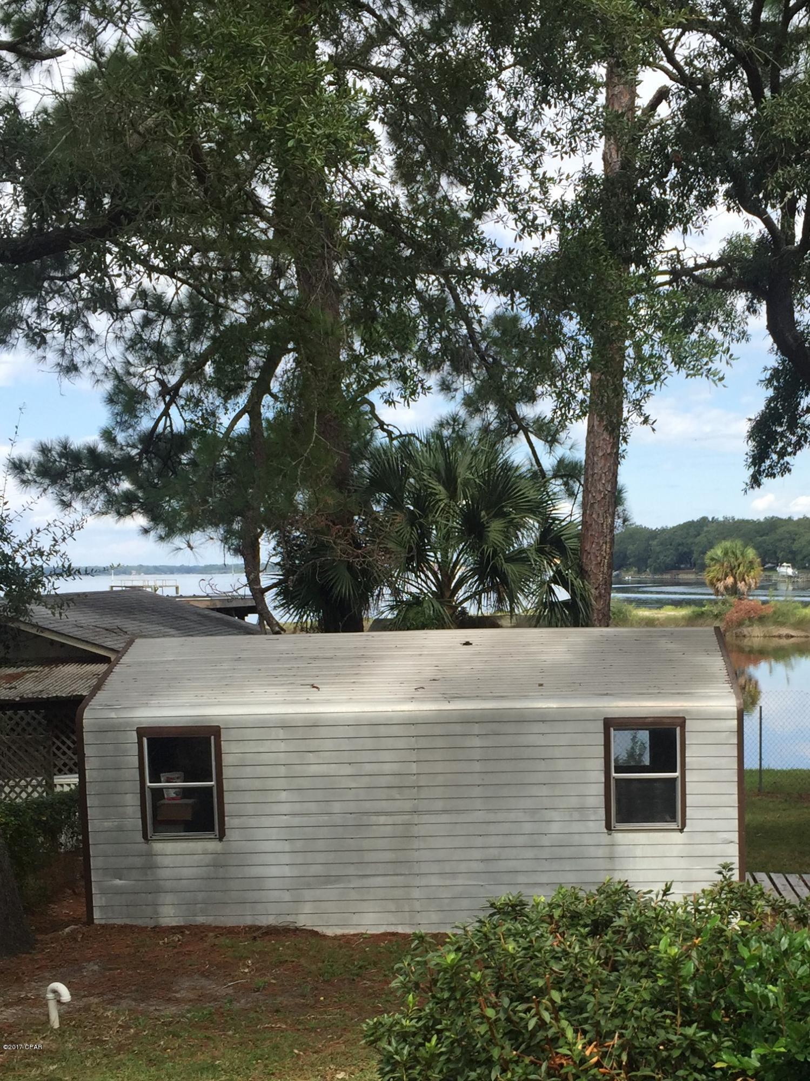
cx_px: 405
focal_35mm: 29
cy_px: 540
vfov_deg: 61.7
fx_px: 905
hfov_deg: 48.2
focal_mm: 4.15
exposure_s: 1/1199
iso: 32
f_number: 2.2
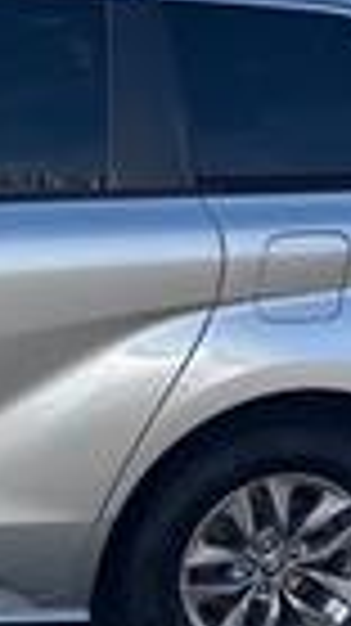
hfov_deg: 10.7
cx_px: -360
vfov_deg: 20.3
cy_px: 581
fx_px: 1707
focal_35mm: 103
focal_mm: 5.96
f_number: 1.6
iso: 64
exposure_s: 1/1953
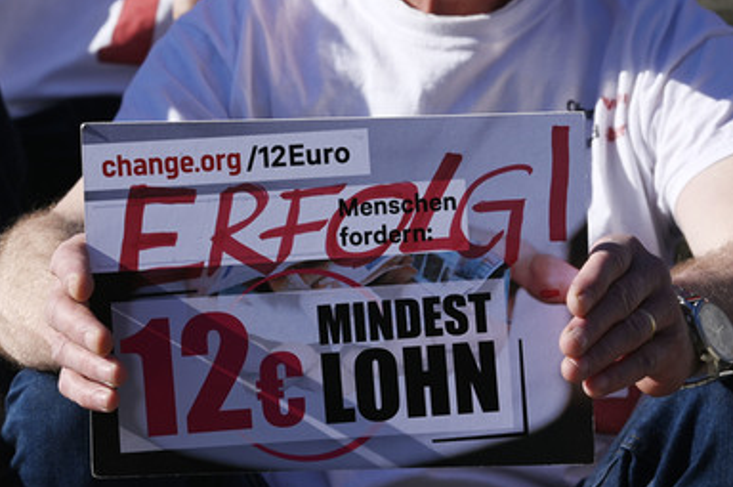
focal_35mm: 235
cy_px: 281
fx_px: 4779
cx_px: 367
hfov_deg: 8.8
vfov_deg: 5.8
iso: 400
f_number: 14
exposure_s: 1/800
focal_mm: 200
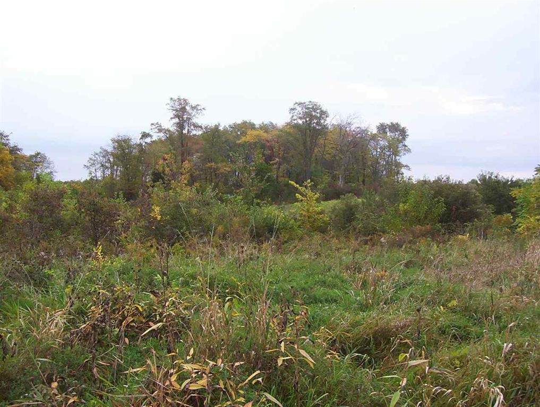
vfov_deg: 33.7
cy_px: 204
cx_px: 270
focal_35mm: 43
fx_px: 672
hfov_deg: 43.8
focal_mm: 5.77
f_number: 2.73
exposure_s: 1/176
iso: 100
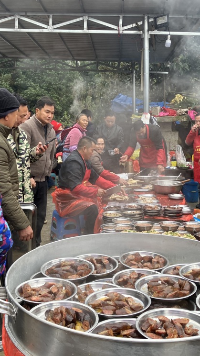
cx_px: 88
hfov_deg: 29.0
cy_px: 178
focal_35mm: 41
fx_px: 386
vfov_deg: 49.4
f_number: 1.8
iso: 32
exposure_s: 1/121
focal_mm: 3.99
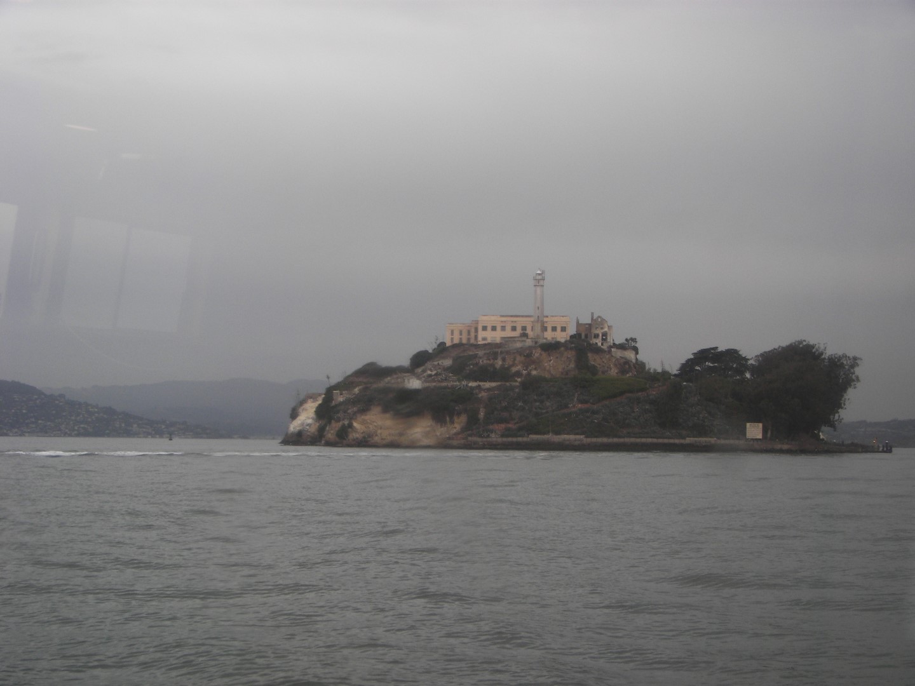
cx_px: 458
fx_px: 1533
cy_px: 343
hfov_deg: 33.2
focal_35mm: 58
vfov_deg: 25.2
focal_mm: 9.6
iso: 64
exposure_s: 1/200
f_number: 2.8
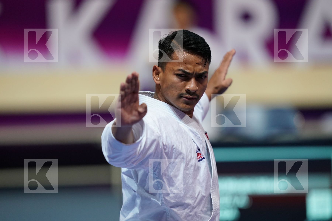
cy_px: 110
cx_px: 166
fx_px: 3689
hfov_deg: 5.2
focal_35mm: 400
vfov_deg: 3.4
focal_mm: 400
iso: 2500
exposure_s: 1/500
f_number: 2.8
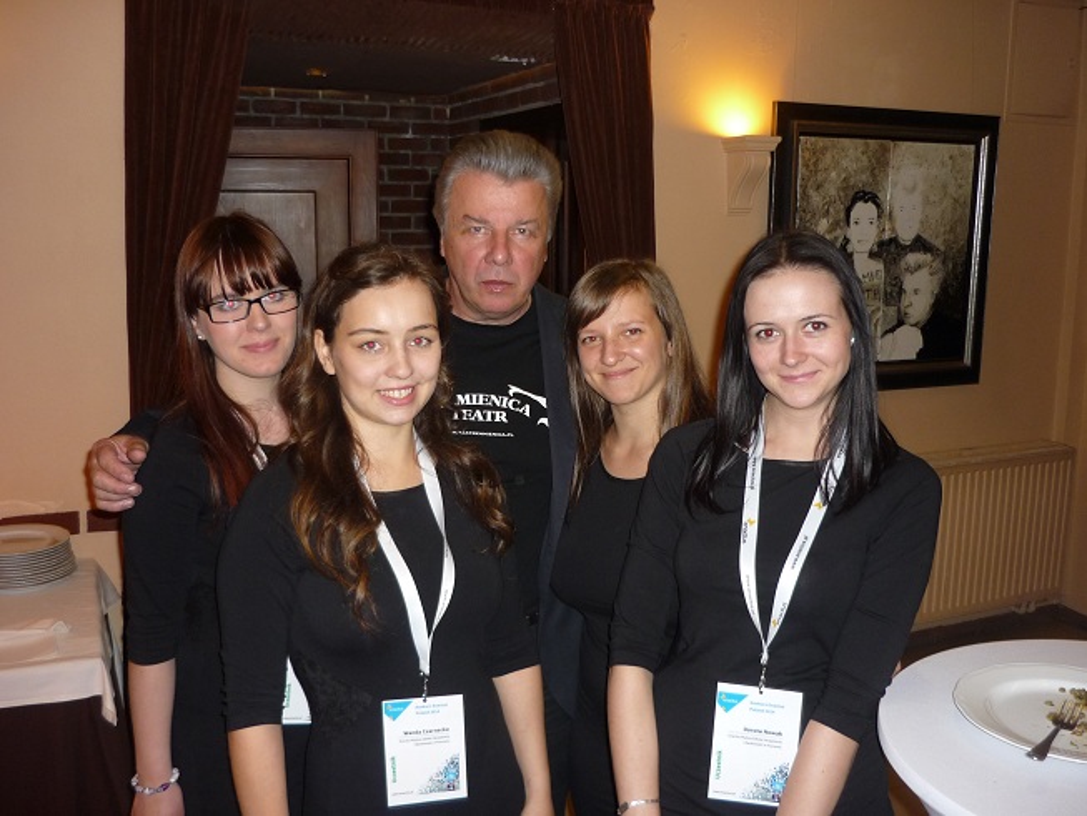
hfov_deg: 55.3
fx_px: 1036
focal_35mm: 33
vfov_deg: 43.0
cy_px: 408
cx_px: 544
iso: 160
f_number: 2.8
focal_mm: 5.5
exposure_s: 1/30
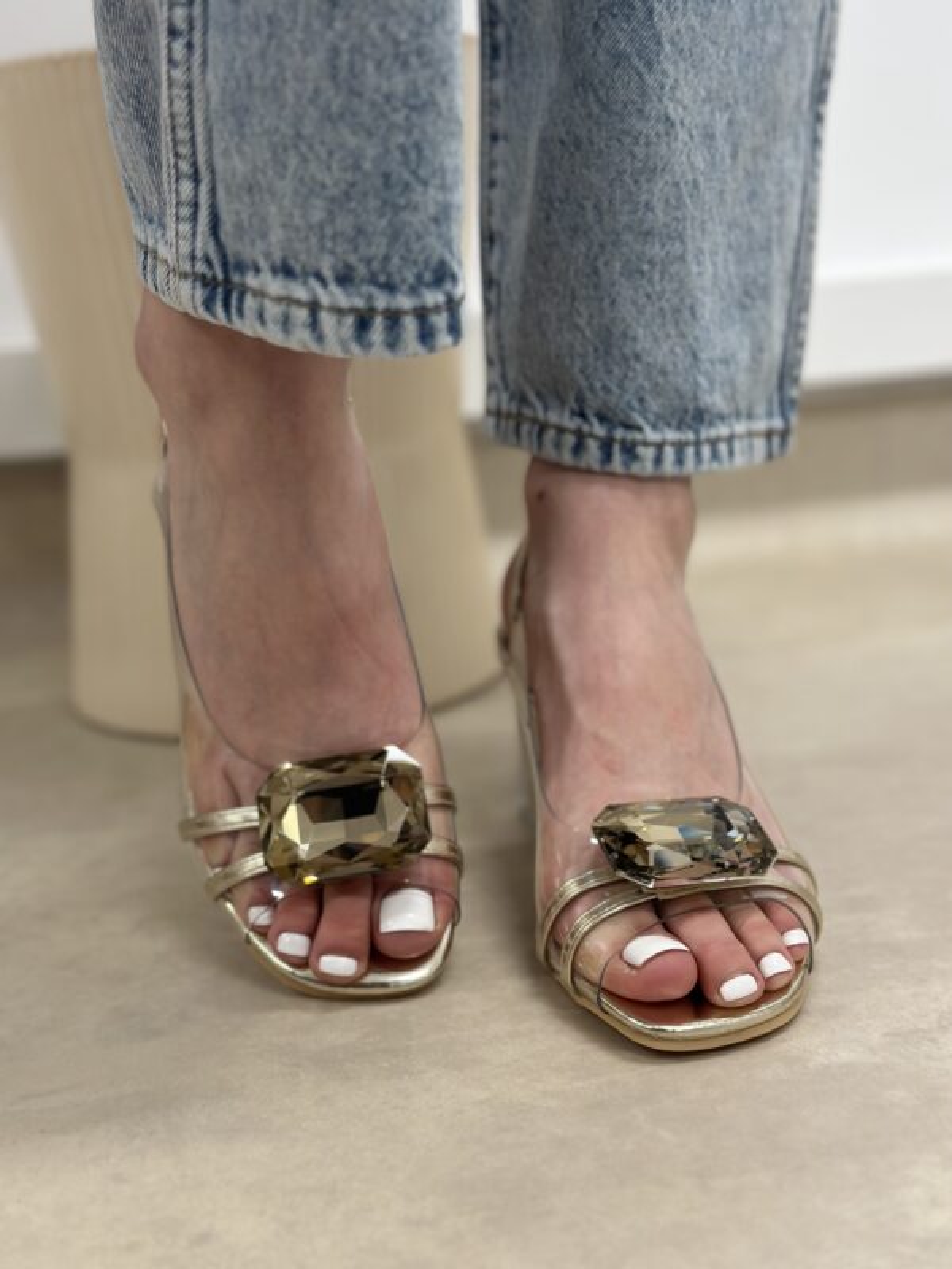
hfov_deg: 30.3
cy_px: 634
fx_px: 1760
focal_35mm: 48
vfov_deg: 39.7
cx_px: 476
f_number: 1.78
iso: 125
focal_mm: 6.86
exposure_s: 1/65
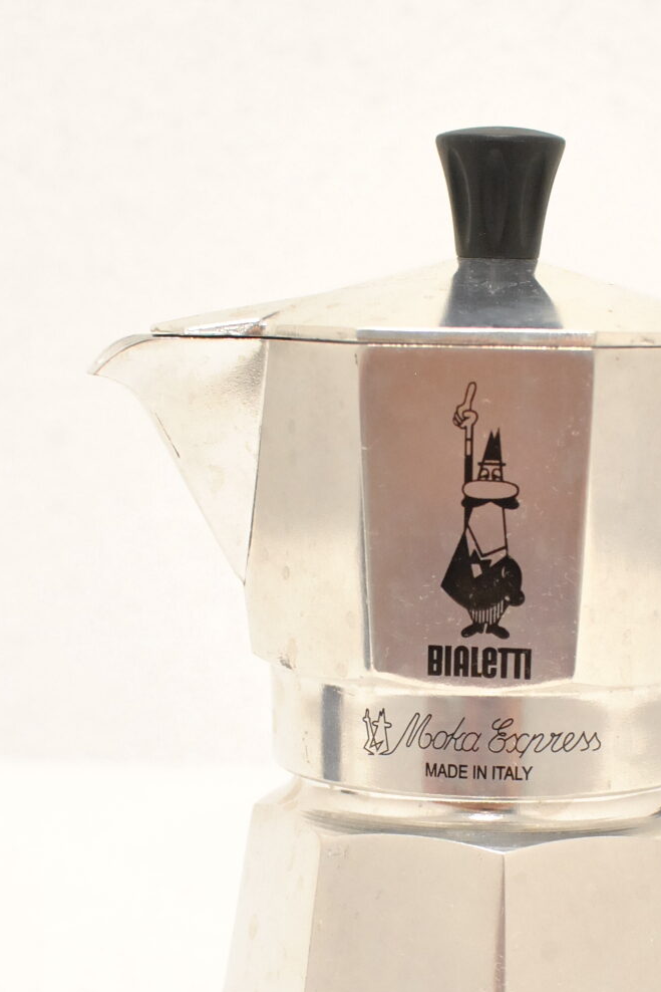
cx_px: 437
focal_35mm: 103
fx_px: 2835
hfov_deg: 13.3
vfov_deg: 19.8
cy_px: 643
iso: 800
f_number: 4
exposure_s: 1/125
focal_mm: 35
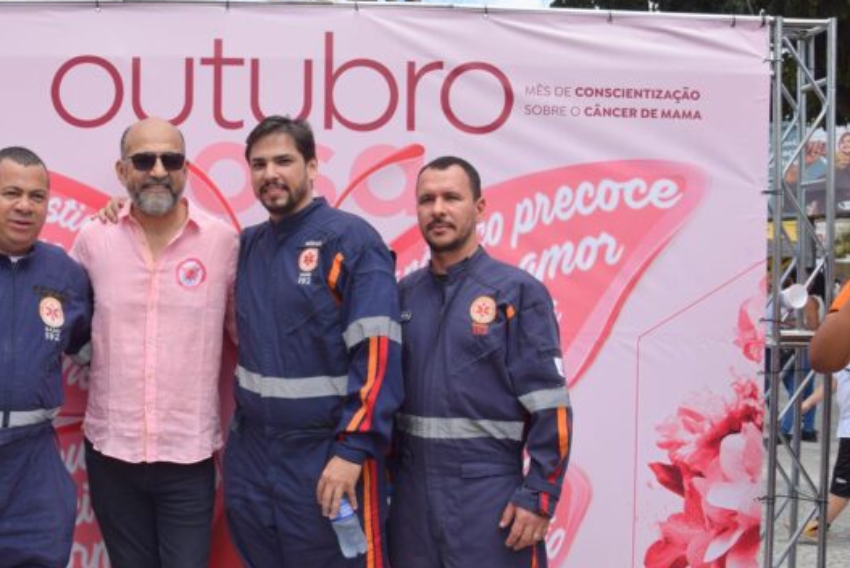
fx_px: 898
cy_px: 272
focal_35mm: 38
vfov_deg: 35.1
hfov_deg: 49.8
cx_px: 289
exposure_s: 1/320
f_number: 9
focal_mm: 18
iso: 200
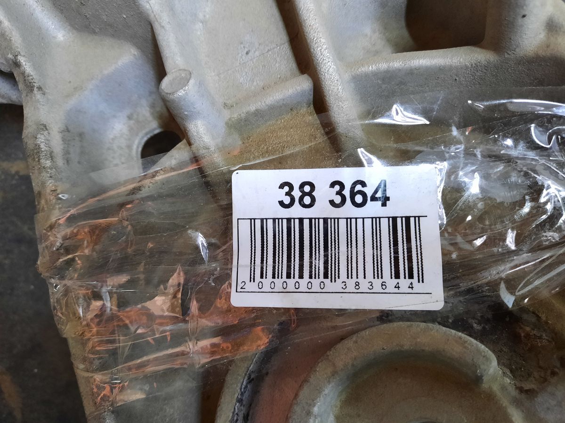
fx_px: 408
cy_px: 212
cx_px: 282
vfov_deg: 54.9
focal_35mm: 25
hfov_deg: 69.4
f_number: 2
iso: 320
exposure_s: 1/25
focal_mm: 4.6
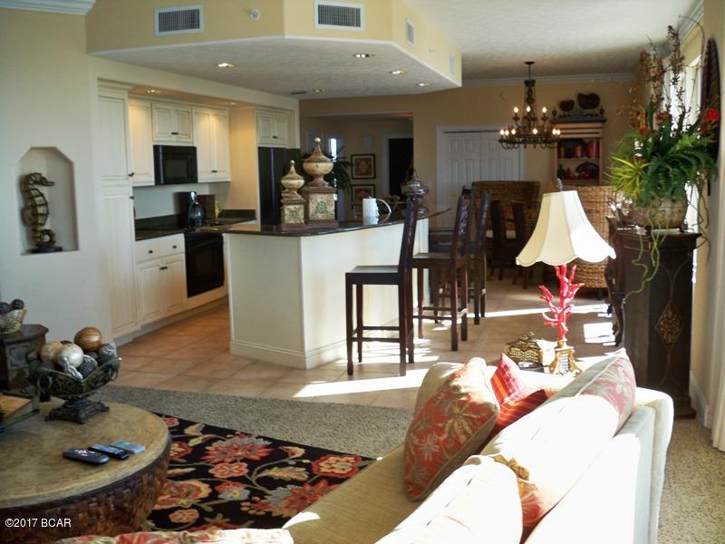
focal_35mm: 35
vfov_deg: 40.7
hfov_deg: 52.6
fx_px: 733
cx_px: 362
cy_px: 272
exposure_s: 1/60
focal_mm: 6.3
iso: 100
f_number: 3.1
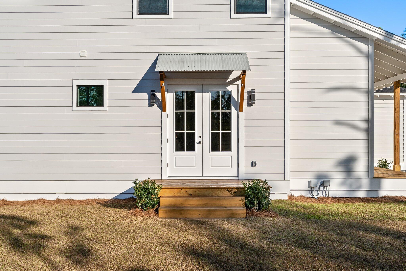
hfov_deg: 53.1
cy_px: 136
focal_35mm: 36
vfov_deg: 36.9
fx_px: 406
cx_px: 203
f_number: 9
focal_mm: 24
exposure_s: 1/640
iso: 100
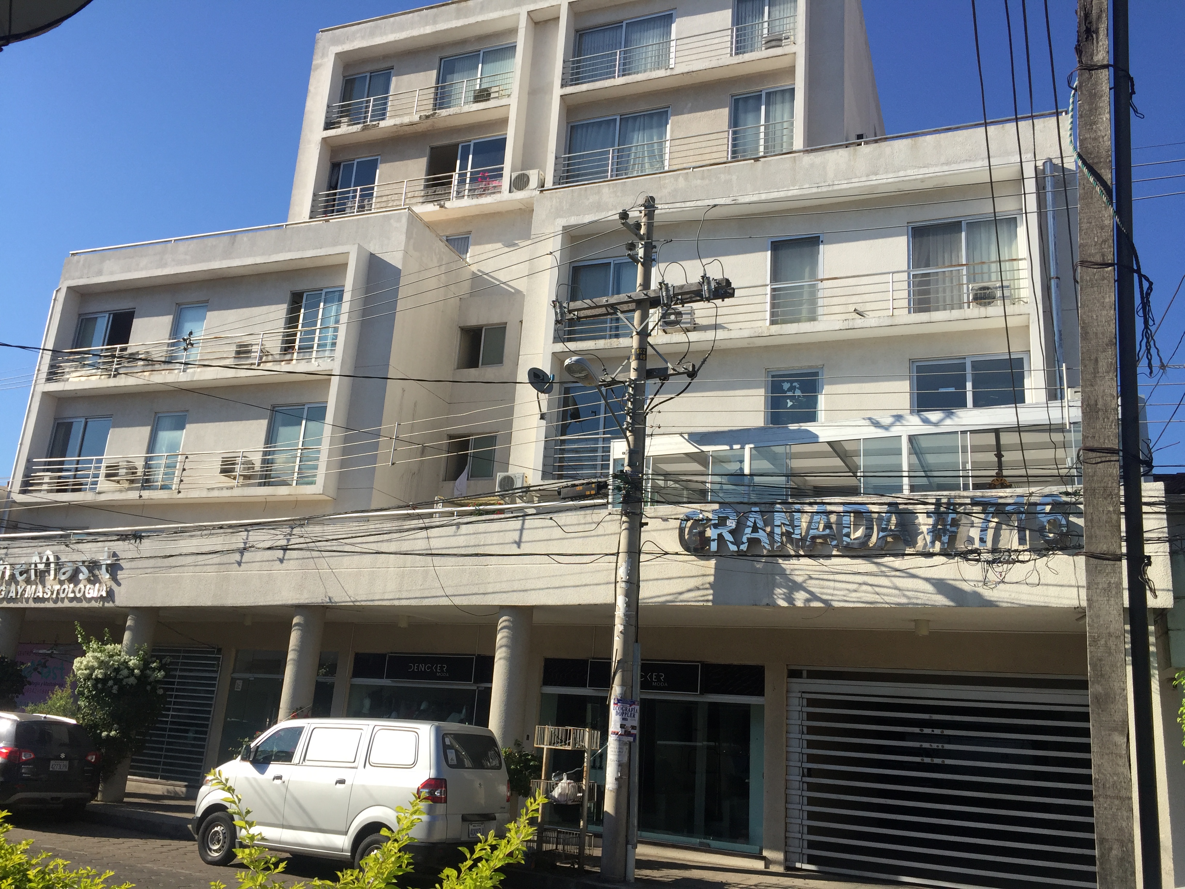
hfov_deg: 61.7
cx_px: 592
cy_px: 444
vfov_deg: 48.2
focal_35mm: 29
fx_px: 993
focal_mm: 4.15
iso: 32
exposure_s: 1/2083
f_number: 2.2
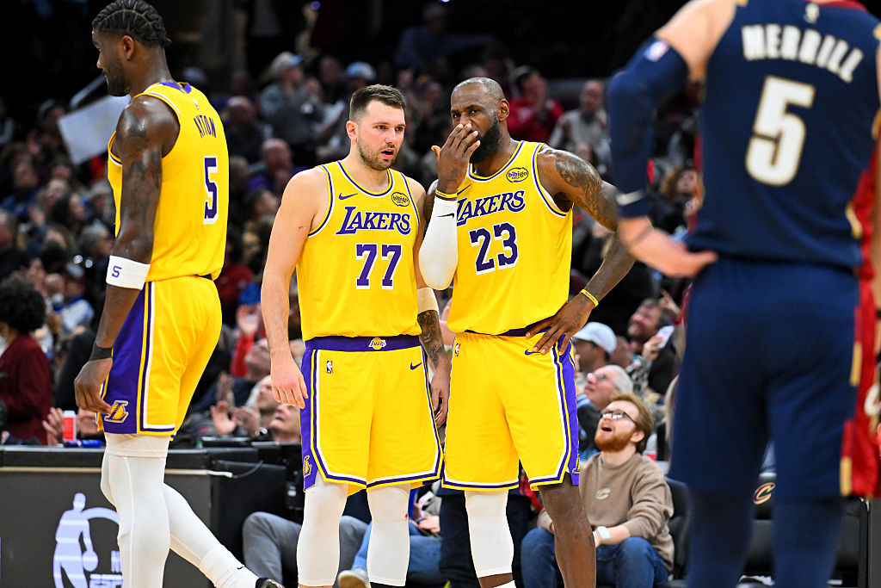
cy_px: 294
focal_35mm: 200
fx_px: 4895
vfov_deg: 6.9
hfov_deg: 10.3
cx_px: 440
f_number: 4
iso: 5000
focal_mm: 200
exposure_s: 1/1600
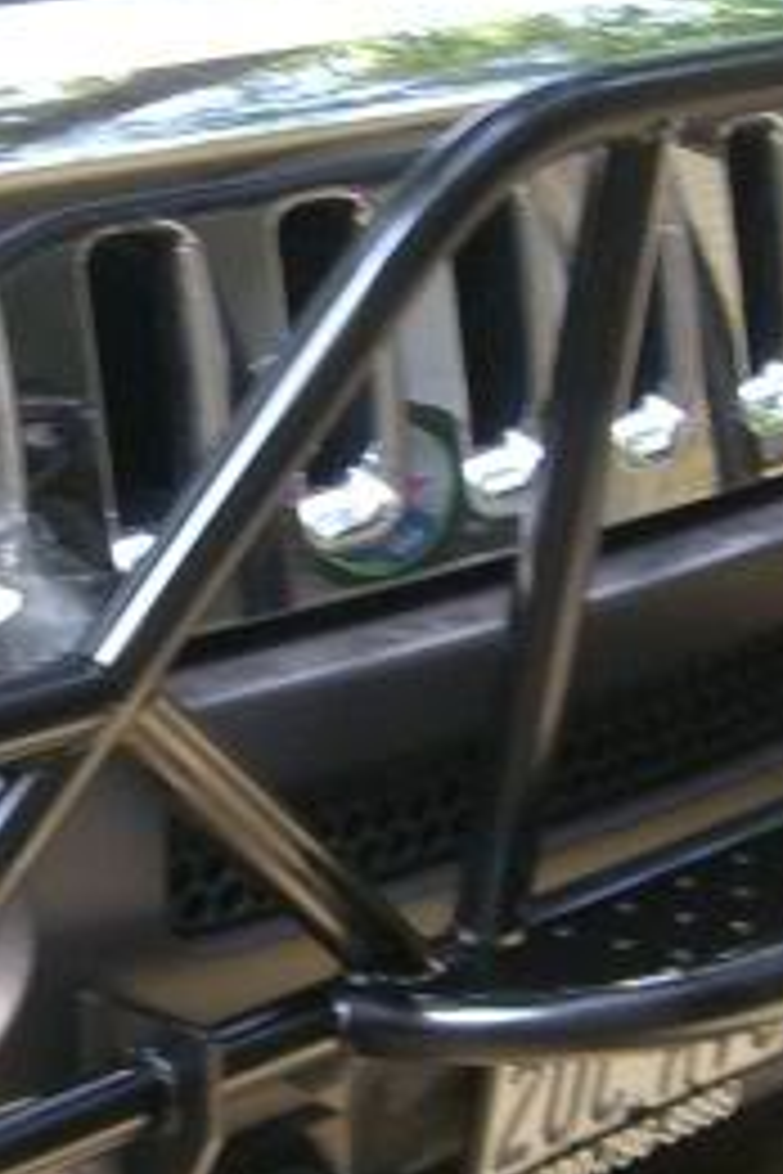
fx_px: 3947
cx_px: 207
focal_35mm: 121
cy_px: 670
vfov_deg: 16.9
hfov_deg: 11.3
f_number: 2.7
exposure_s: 1/100
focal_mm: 6.2
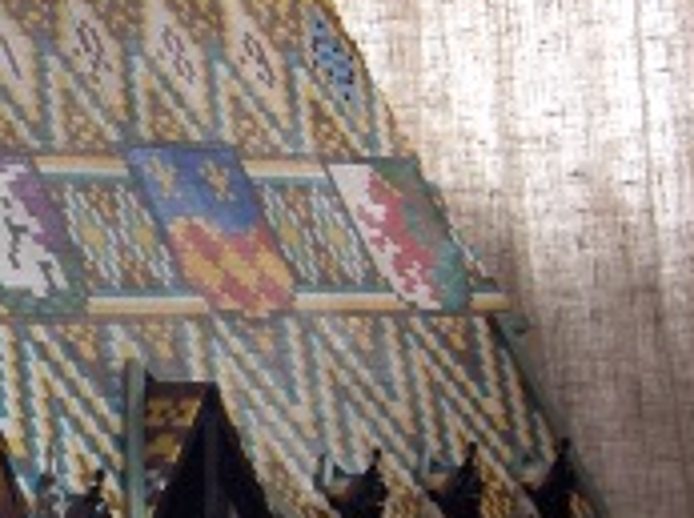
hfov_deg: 9.5
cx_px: -289
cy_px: 655
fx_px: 4081
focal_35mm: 204
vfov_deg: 7.2
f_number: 3.2
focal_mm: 11.4
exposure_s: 1/22.1
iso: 200
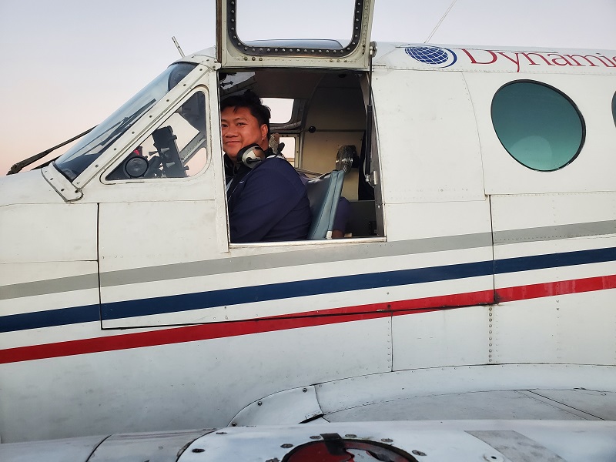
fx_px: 463
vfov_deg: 53.1
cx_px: 308
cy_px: 231
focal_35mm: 26
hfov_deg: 67.3
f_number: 2.4
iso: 200
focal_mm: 4.3
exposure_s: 1/120
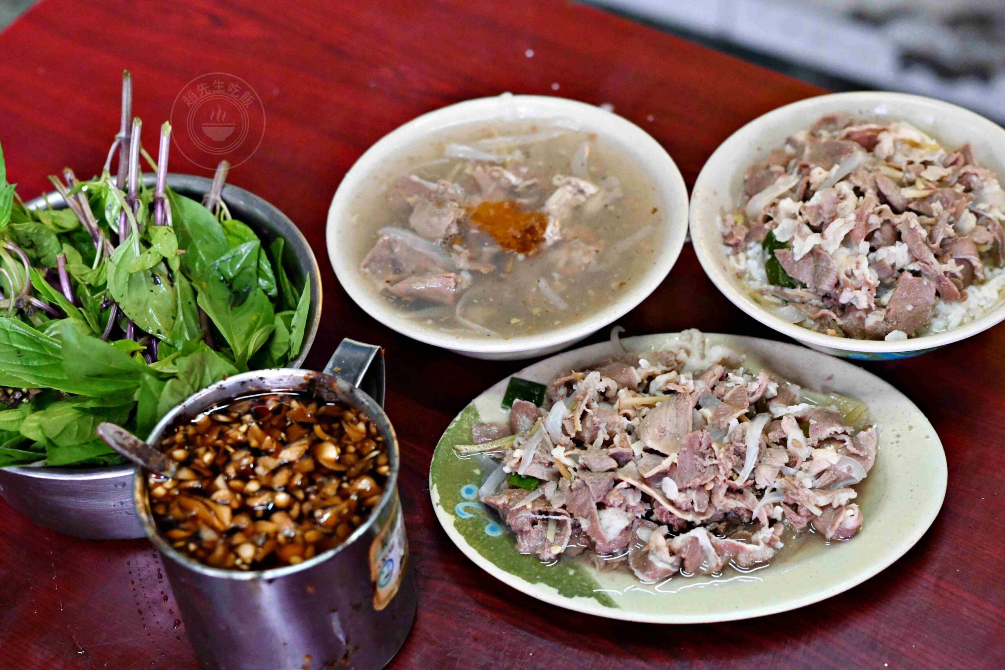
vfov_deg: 18.2
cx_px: 502
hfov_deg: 27.0
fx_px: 2094
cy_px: 335
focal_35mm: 75
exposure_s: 1/200
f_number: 3.2
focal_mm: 50
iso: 5000
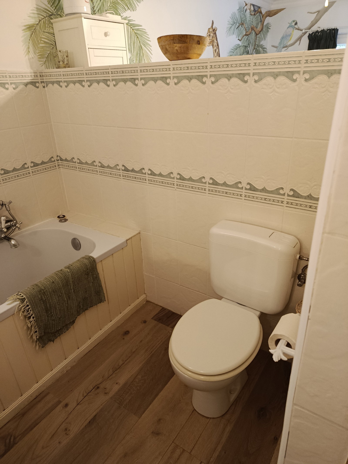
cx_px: 174
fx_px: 322
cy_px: 232
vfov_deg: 71.6
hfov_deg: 56.8
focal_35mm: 24
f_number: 1.7
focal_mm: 5.24
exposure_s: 1/50
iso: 1067
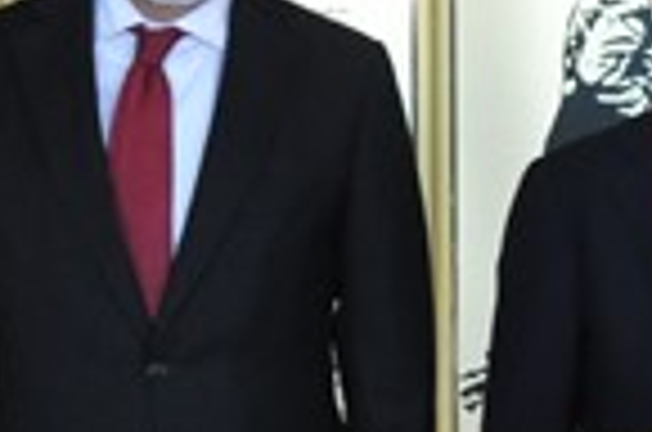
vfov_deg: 9.6
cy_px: 351
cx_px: 872
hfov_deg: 13.9
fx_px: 2552
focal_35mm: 141
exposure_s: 1/40
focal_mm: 21
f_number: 6.3
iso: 1600
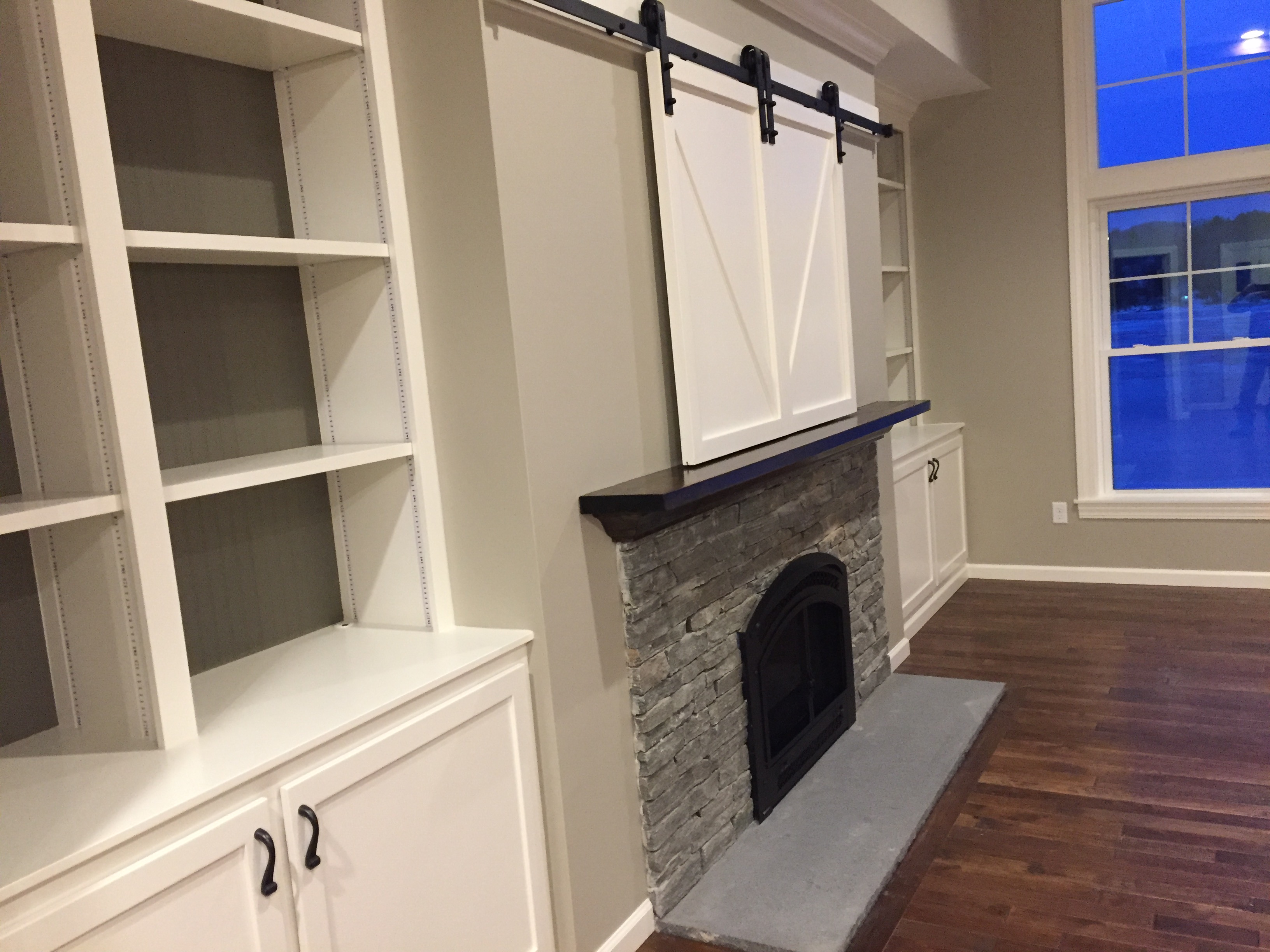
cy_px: 476
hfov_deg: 61.7
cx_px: 635
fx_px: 1064
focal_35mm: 29
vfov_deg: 48.2
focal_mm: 4.15
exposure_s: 1/15
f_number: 2.2
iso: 250
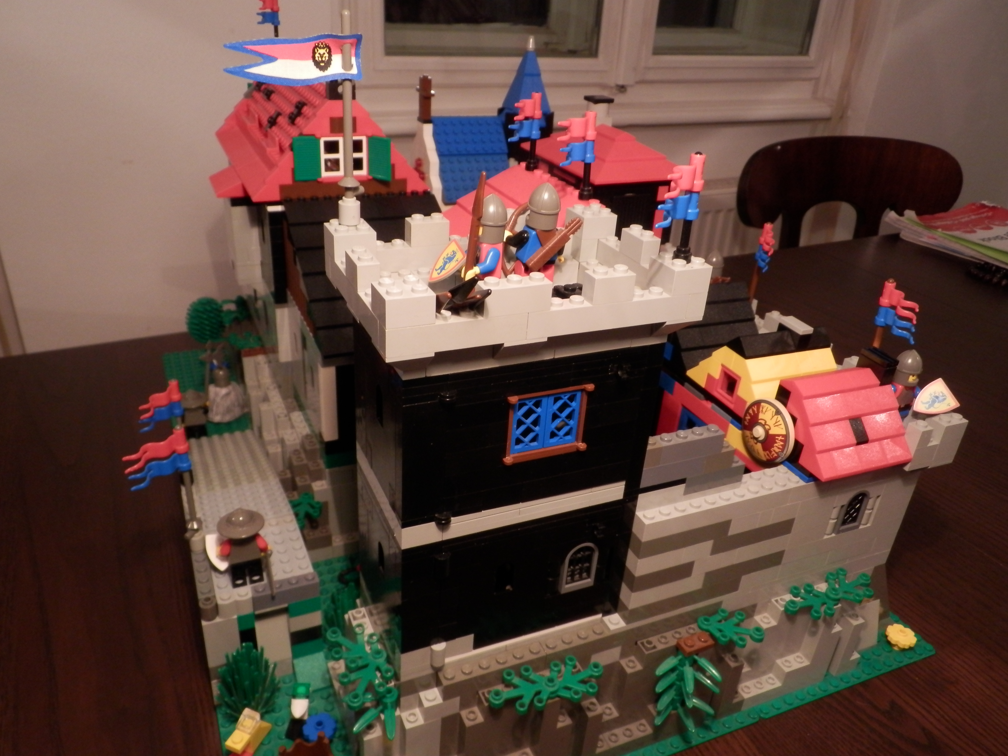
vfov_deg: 46.8
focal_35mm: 30
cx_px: 504
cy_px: 378
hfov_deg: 60.0
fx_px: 874
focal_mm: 5.3
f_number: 3.5
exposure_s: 1/30
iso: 320
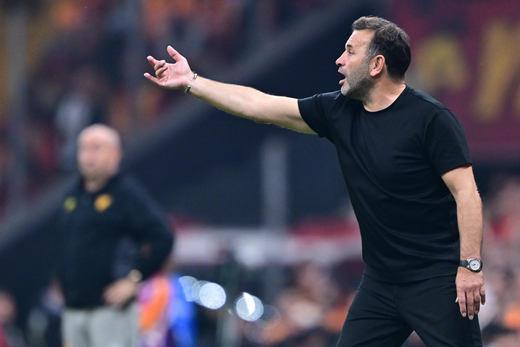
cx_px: 260
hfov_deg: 3.4
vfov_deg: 2.3
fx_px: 8666
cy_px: 174
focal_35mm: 600
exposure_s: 1/1250
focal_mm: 400
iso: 2500
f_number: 2.8
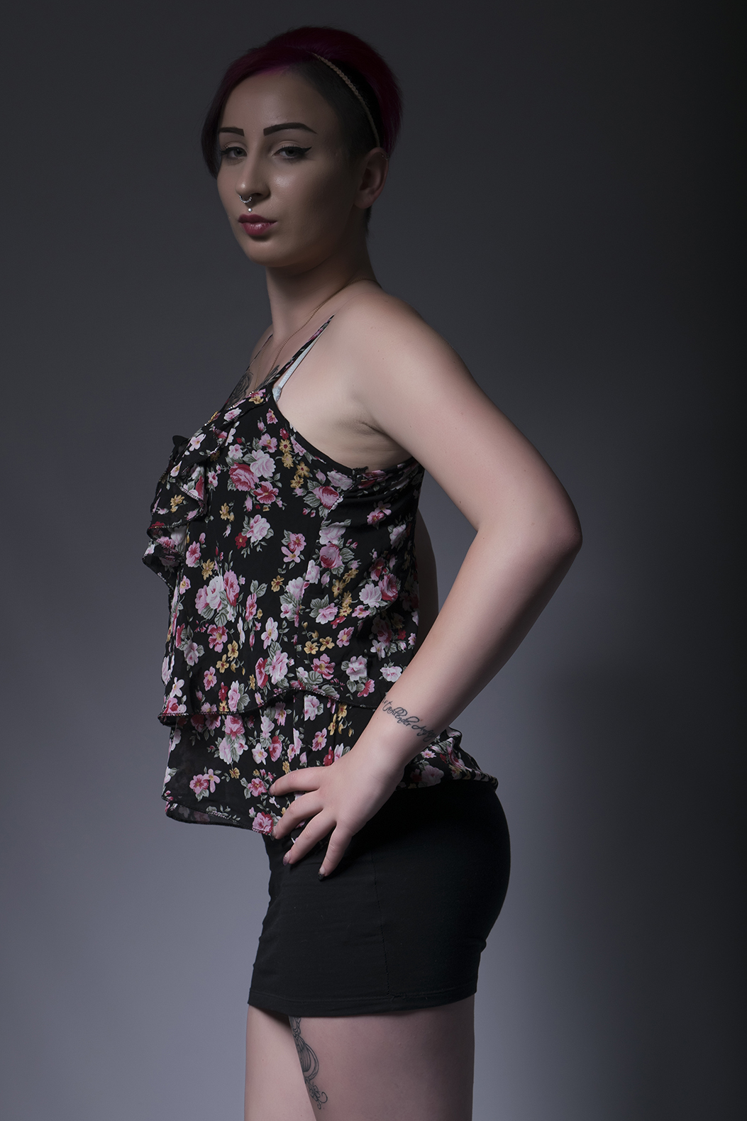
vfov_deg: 25.7
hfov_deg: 17.3
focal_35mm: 79
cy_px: 566
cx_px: 371
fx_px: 2459
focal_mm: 52
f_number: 11
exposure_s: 1/200
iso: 100
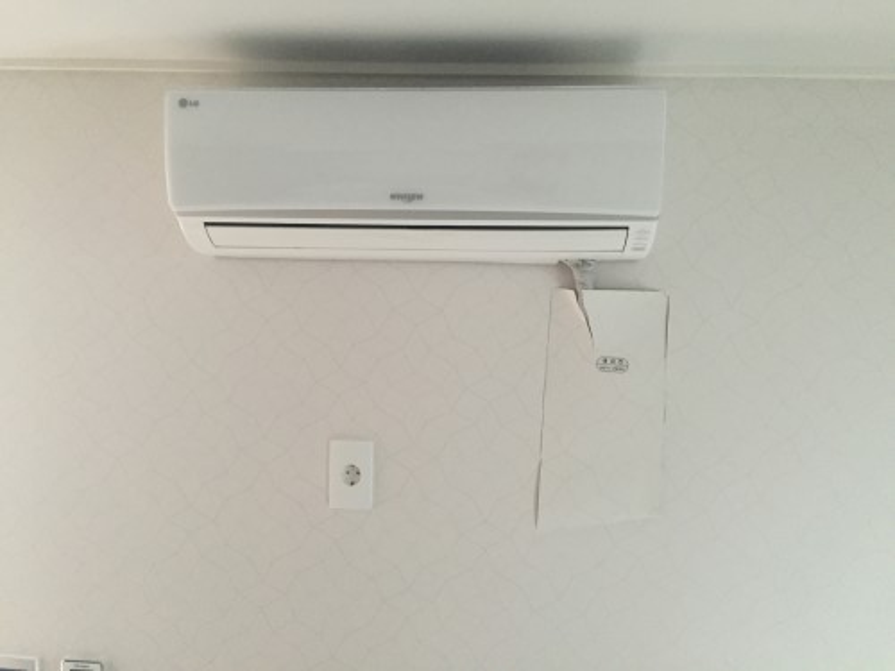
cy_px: 336
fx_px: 750
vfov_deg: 48.2
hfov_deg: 61.7
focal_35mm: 29
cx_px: 448
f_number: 2.2
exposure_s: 1/17
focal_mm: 4.15
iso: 250
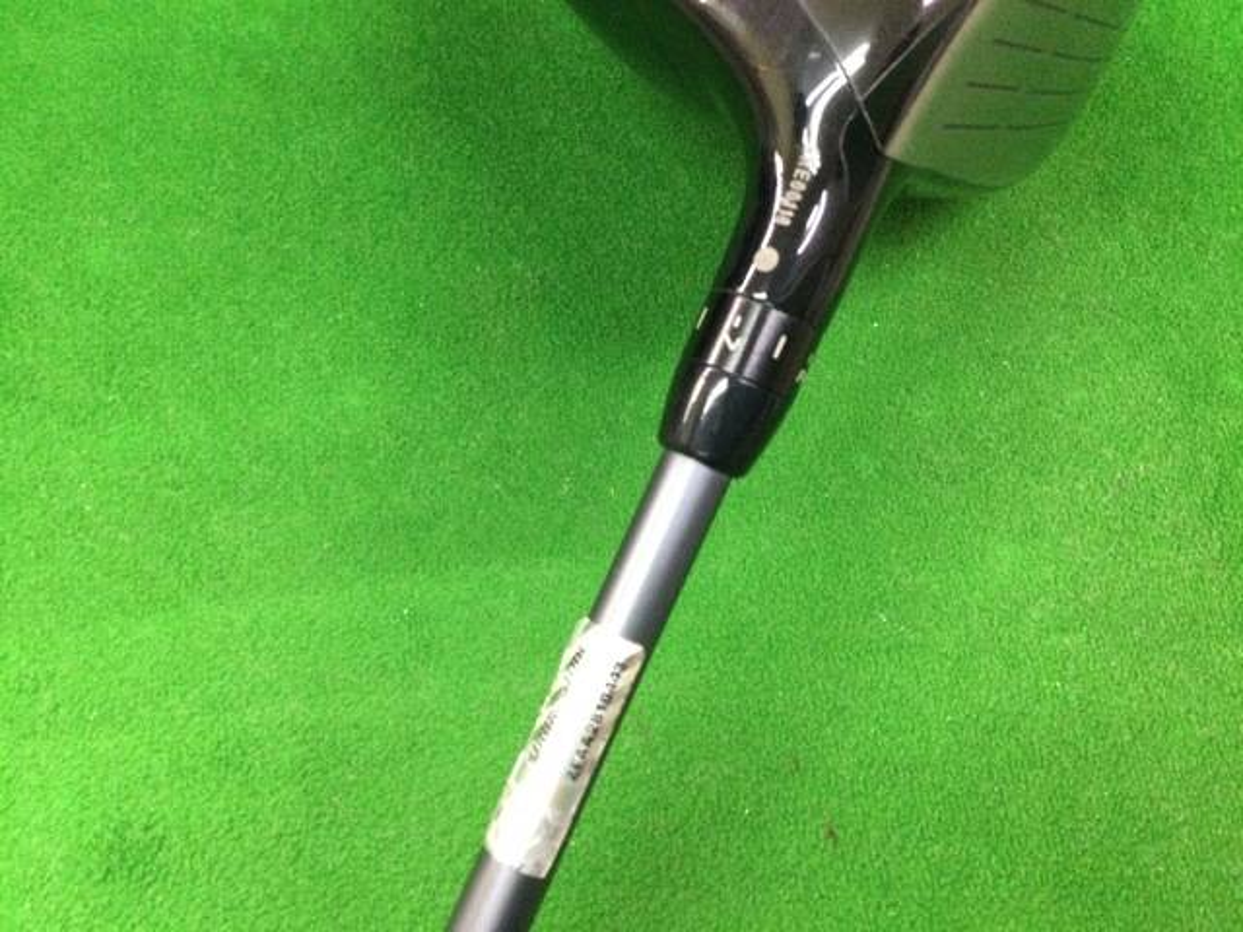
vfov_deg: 45.4
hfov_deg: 58.4
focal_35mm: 31
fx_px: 1113
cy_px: 466
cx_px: 622
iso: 250
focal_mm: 3.3
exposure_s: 1/30
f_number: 2.4
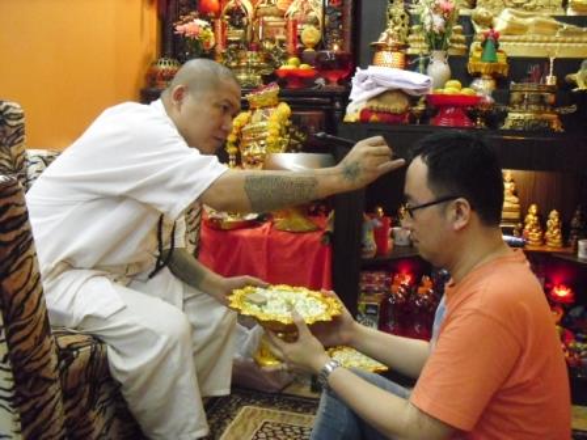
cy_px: 220
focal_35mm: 36
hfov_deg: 51.4
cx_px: 294
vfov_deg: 39.7
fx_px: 610
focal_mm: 6.3
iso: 800
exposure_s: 1/40
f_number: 3.1
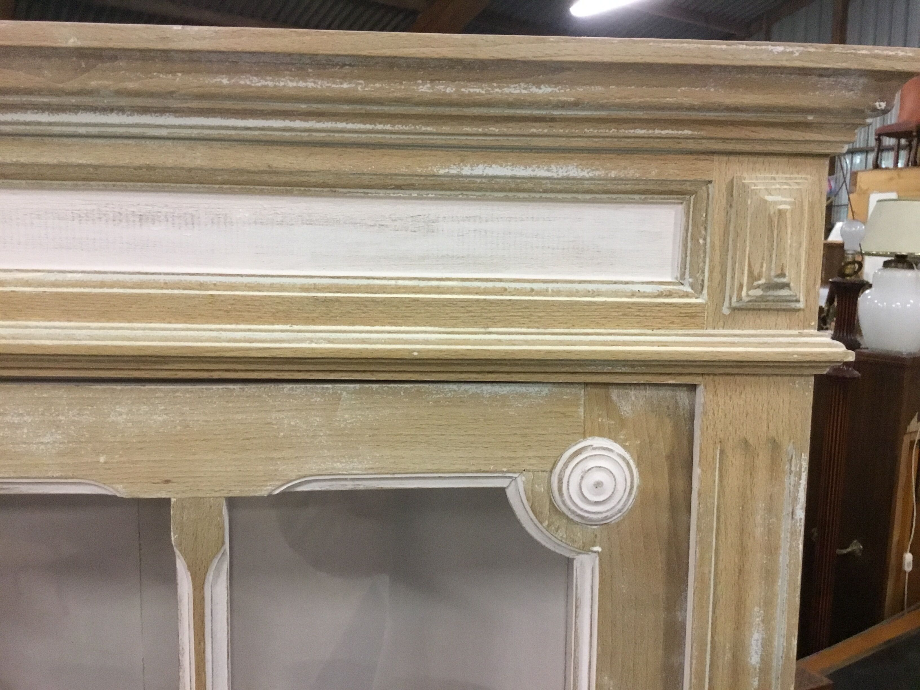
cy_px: 345
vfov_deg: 45.4
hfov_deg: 58.4
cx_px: 460
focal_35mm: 31
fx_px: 824
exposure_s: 1/25
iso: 200
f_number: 2.4
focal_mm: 3.3
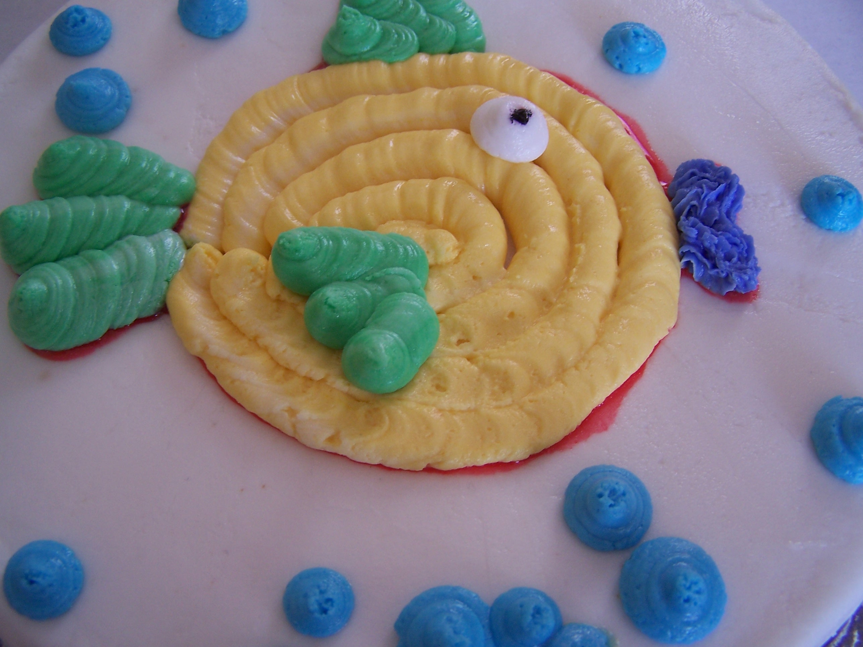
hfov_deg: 49.0
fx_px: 947
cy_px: 324
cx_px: 432
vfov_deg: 37.7
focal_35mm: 38
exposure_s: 1/45
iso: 80
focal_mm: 6.3
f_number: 2.8
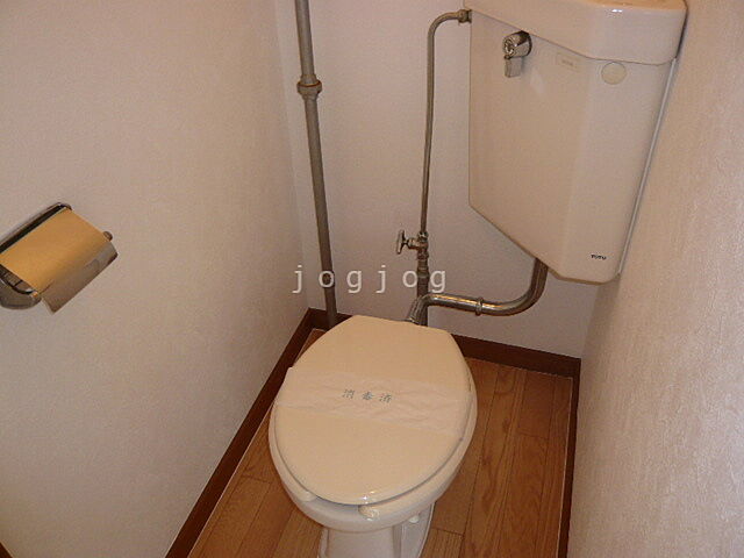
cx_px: 372
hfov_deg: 63.4
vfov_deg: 49.7
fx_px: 602
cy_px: 279
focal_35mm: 28
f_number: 2.8
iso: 100
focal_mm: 4.6
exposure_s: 1/30
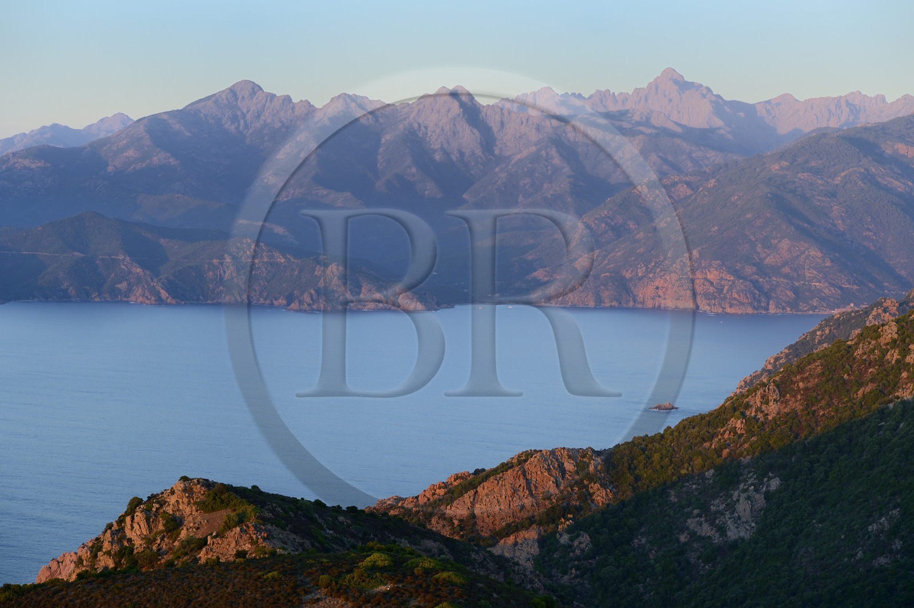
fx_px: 1776
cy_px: 304
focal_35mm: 70
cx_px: 457
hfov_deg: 28.9
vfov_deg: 19.4
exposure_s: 1/160
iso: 400
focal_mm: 70
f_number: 6.3
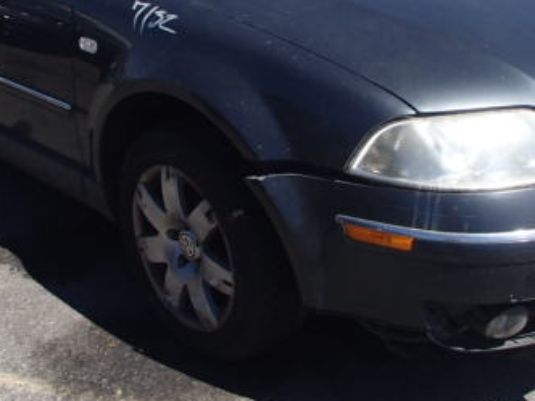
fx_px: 835
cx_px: 251
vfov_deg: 26.8
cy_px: 127
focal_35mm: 54
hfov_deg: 35.5
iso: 100
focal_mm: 5
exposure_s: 1/800
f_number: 3.9
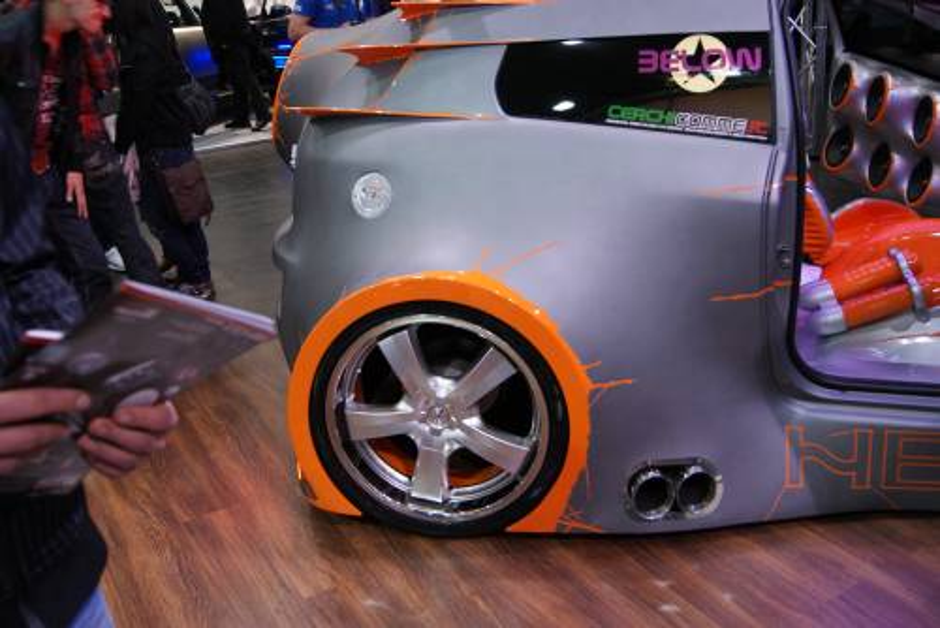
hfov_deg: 57.2
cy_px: 314
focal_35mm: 33
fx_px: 862
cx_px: 470
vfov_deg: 40.0
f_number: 4
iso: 400
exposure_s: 1/40
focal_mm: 22
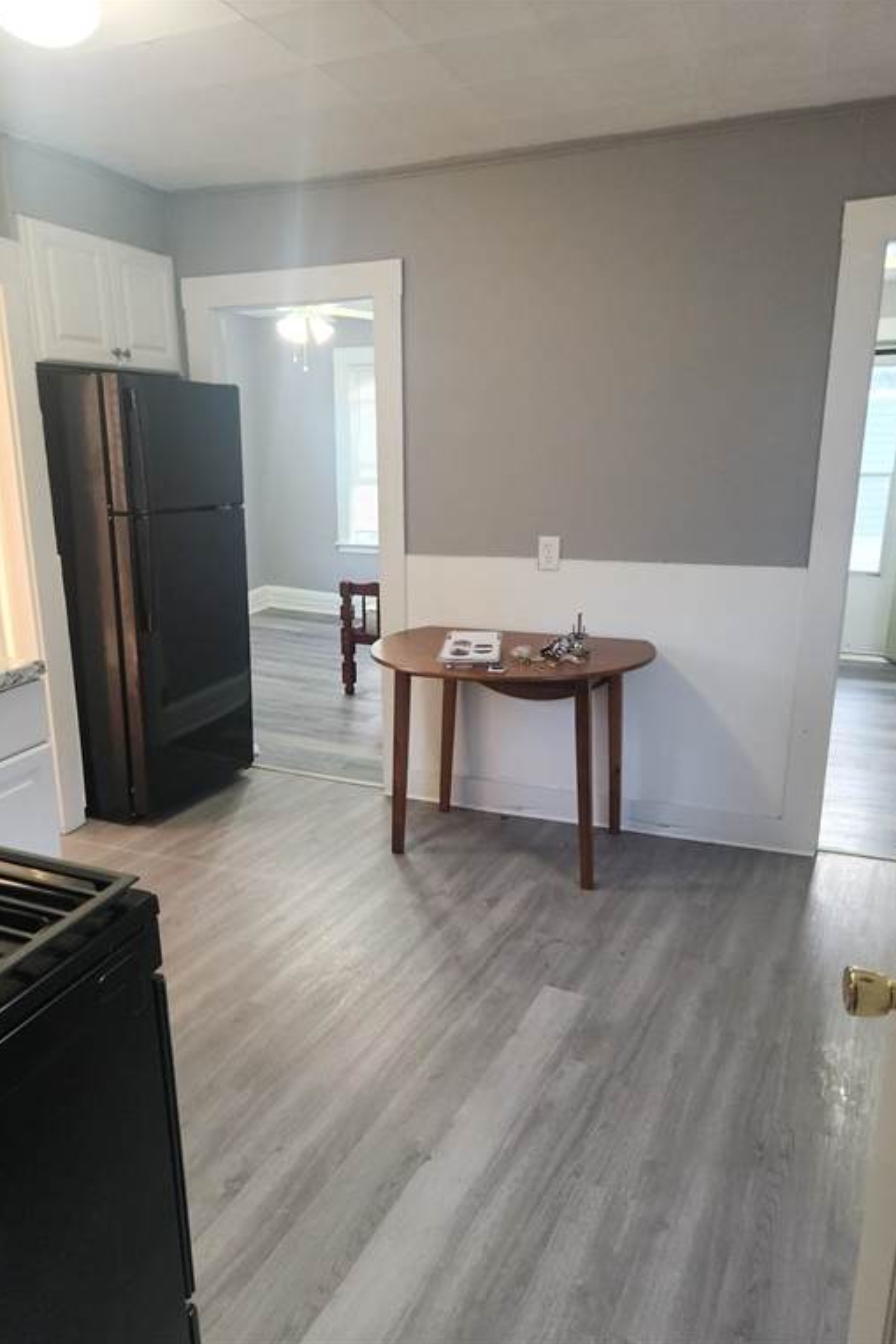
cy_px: 671
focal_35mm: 24
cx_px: 416
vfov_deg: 73.7
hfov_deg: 53.1
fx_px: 896
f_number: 1.8
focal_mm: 5.4
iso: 200
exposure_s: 1/60
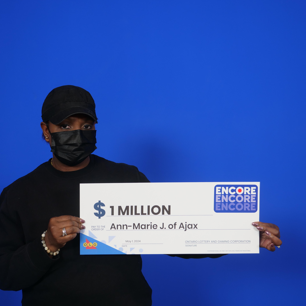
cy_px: 154
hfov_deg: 35.3
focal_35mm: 48
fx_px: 480
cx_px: 125
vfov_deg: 35.4
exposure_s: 1/125
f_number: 2.8
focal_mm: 20
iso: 200
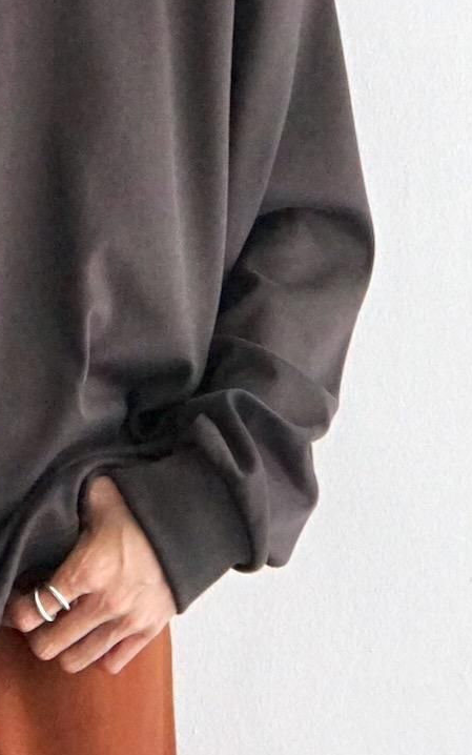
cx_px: -106
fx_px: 3415
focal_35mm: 166
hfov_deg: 7.8
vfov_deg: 12.6
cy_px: 430
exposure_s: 1/100
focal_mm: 65
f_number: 5.6
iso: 6400
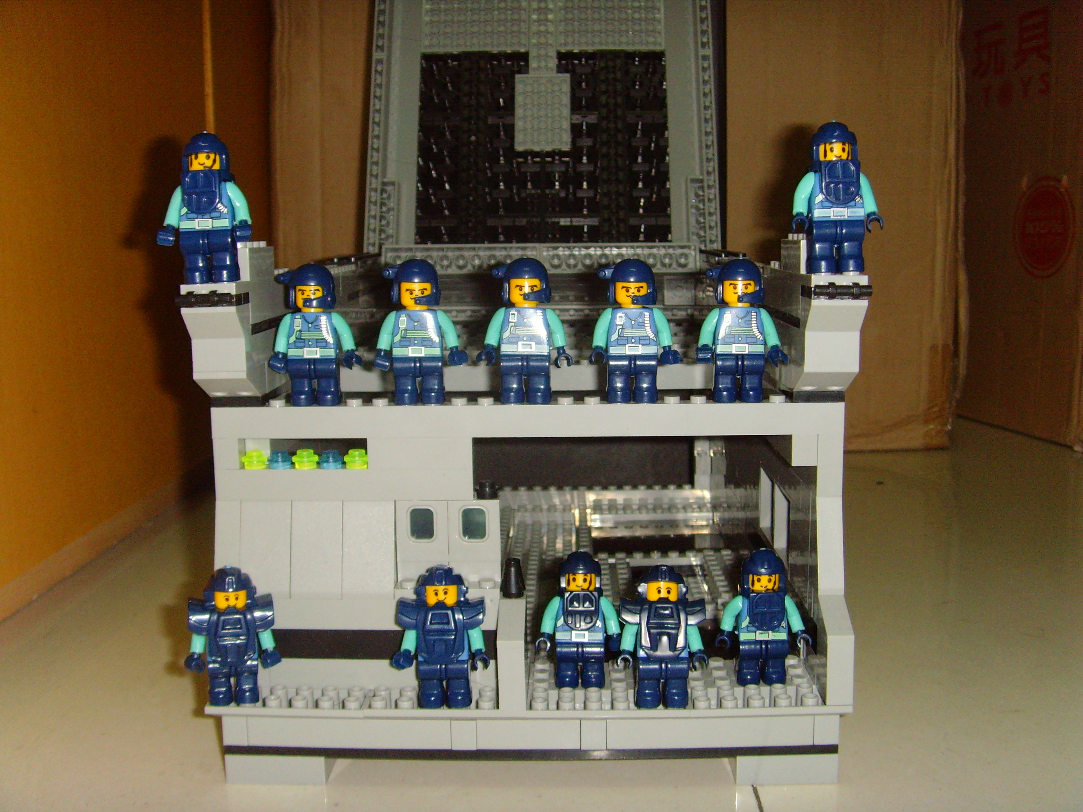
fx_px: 1220
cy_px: 406
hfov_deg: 47.9
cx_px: 542
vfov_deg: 36.8
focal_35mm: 39
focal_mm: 6.6
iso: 200
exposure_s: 1/45
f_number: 3.5
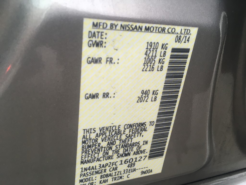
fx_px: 206
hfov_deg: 61.7
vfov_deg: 48.2
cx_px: 123
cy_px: 92
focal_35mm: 29
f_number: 2.2
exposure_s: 1/30
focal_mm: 4.15
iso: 64
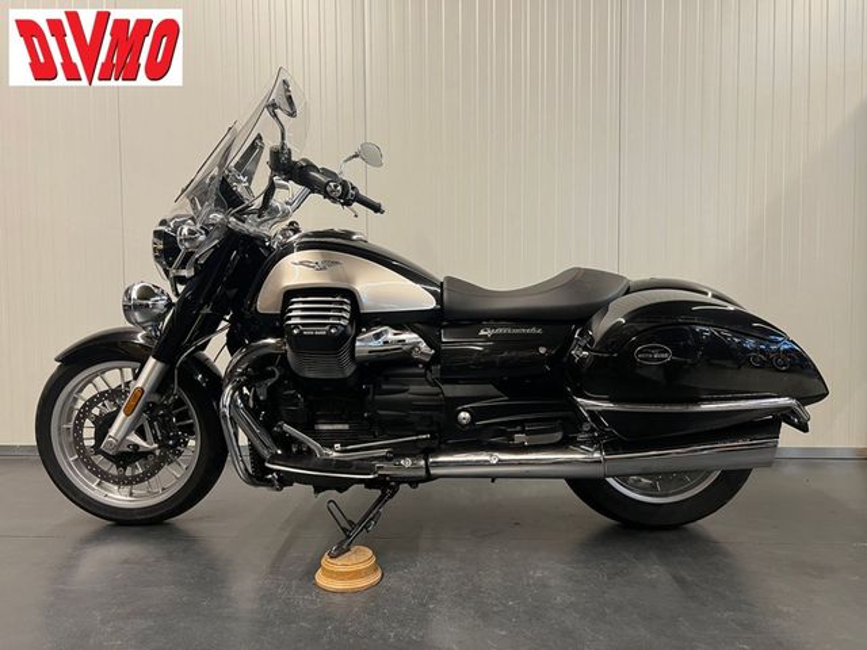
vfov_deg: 53.1
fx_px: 651
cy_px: 325
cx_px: 434
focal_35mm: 26
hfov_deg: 67.3
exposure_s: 1/50
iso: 80
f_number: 1.5
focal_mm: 5.7
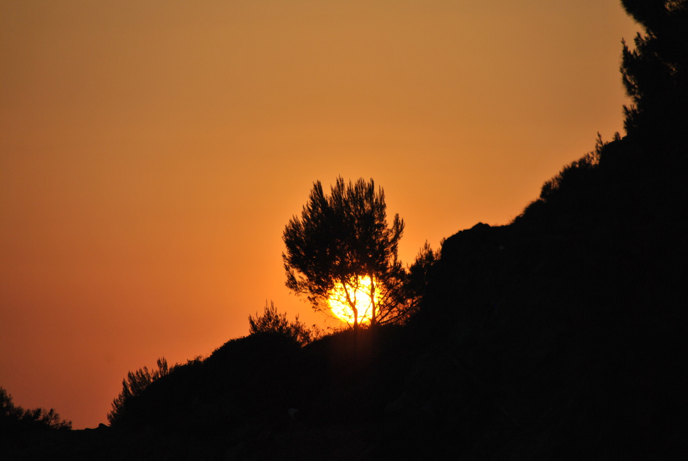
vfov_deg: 4.6
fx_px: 5740
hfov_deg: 6.9
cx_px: 344
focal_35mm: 300
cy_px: 230
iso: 200
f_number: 5.6
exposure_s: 1/4000
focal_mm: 200
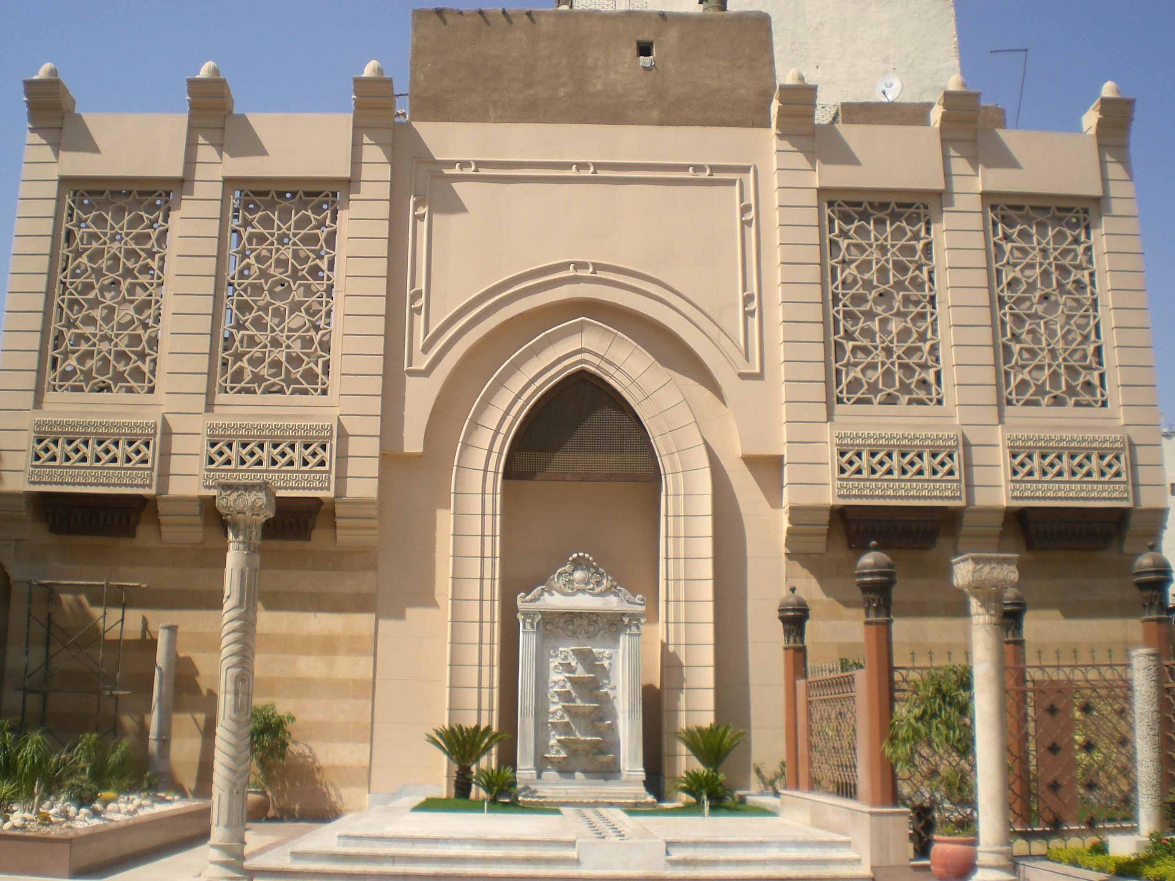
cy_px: 440
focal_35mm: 38
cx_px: 588
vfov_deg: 37.7
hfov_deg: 49.0
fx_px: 1290
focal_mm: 6.3
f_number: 4.4
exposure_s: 1/400
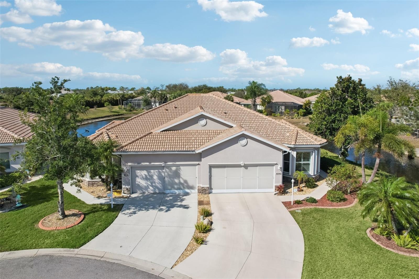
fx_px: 256
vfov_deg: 57.2
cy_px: 140
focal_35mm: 22
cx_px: 210
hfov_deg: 78.6
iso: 130
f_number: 2.8
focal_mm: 8.4
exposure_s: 1/3000
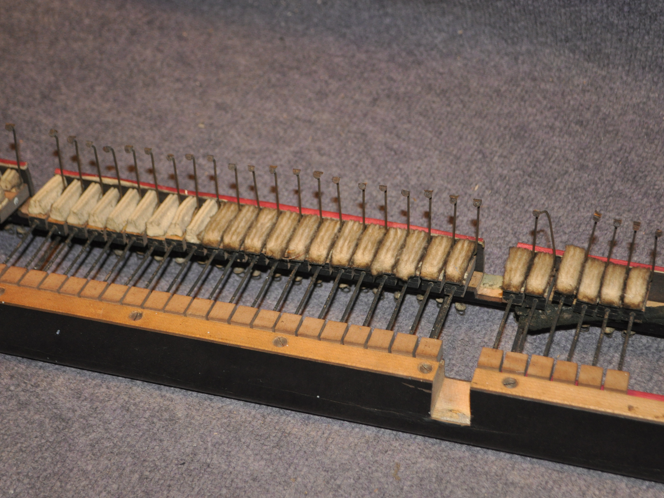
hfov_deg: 32.7
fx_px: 1132
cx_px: 319
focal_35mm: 59
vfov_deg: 24.8
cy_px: 249
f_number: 5
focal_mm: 36
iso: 800
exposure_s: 1/60
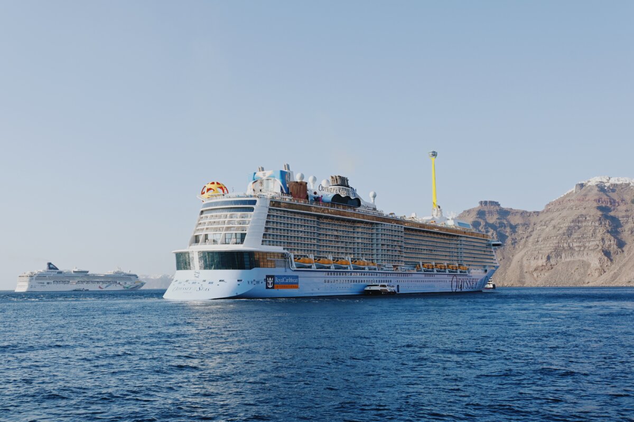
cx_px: 317
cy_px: 211
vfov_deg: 36.2
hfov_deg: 52.2
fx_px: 647
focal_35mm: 37
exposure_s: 1/400
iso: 100
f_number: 7.1
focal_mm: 24.5
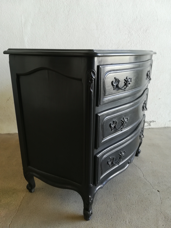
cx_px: 86
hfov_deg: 53.1
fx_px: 171
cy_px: 114
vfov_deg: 67.3
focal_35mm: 26
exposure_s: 1/50
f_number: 2.2
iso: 100
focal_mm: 3.83
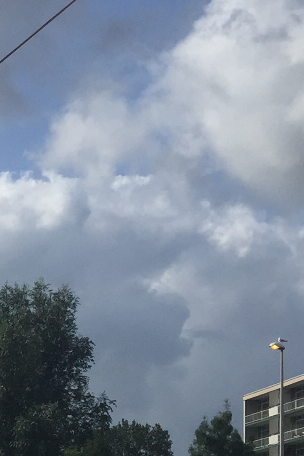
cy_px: 491
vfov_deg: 18.3
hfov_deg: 11.1
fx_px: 1368
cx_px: -372
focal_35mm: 108
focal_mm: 4.15
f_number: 2.2
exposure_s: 1/4950
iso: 32
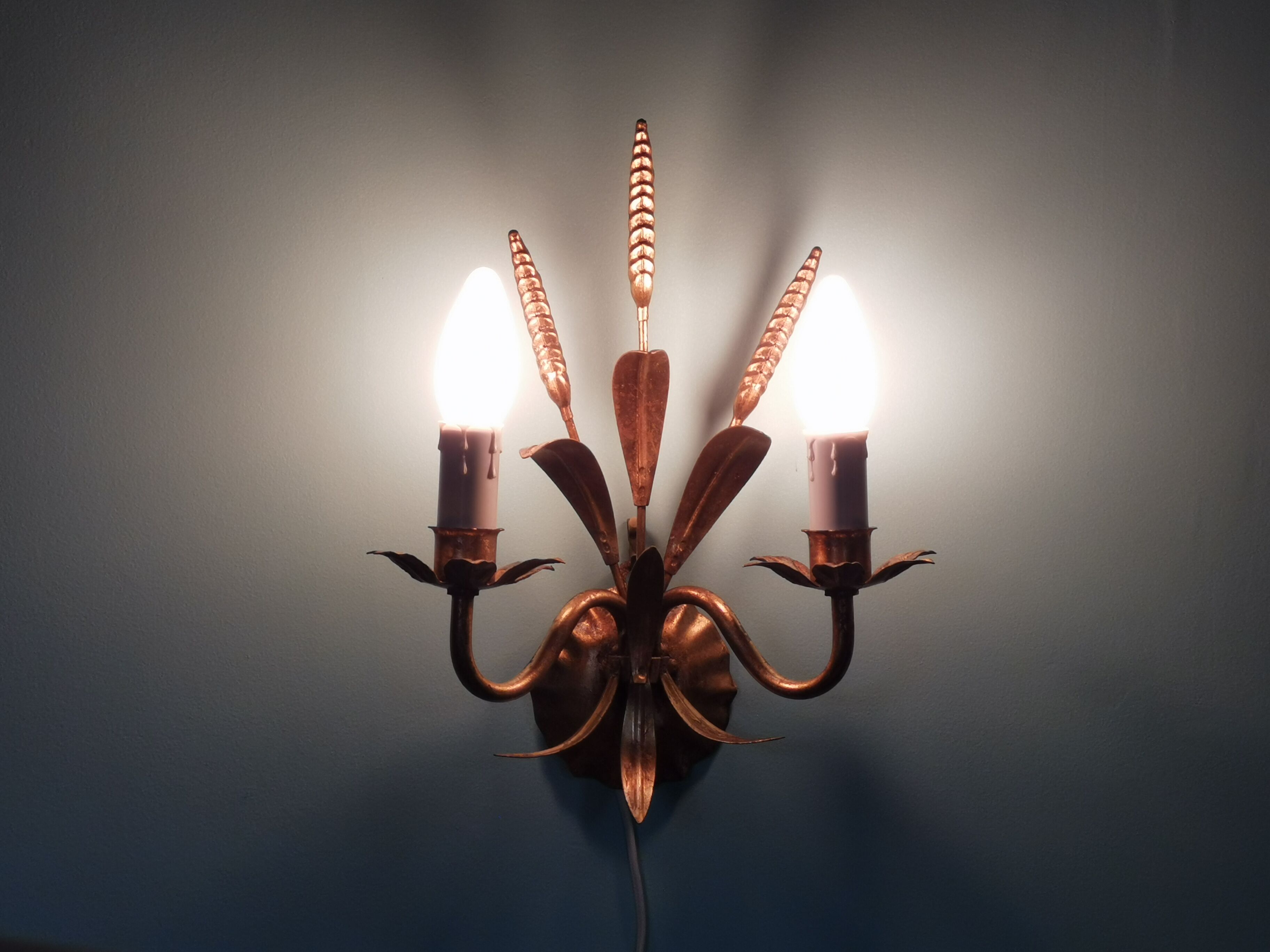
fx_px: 3999
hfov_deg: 18.0
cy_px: 476
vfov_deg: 13.6
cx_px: 635
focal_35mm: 109
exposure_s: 1/100
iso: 50
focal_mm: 7.48
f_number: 2.4
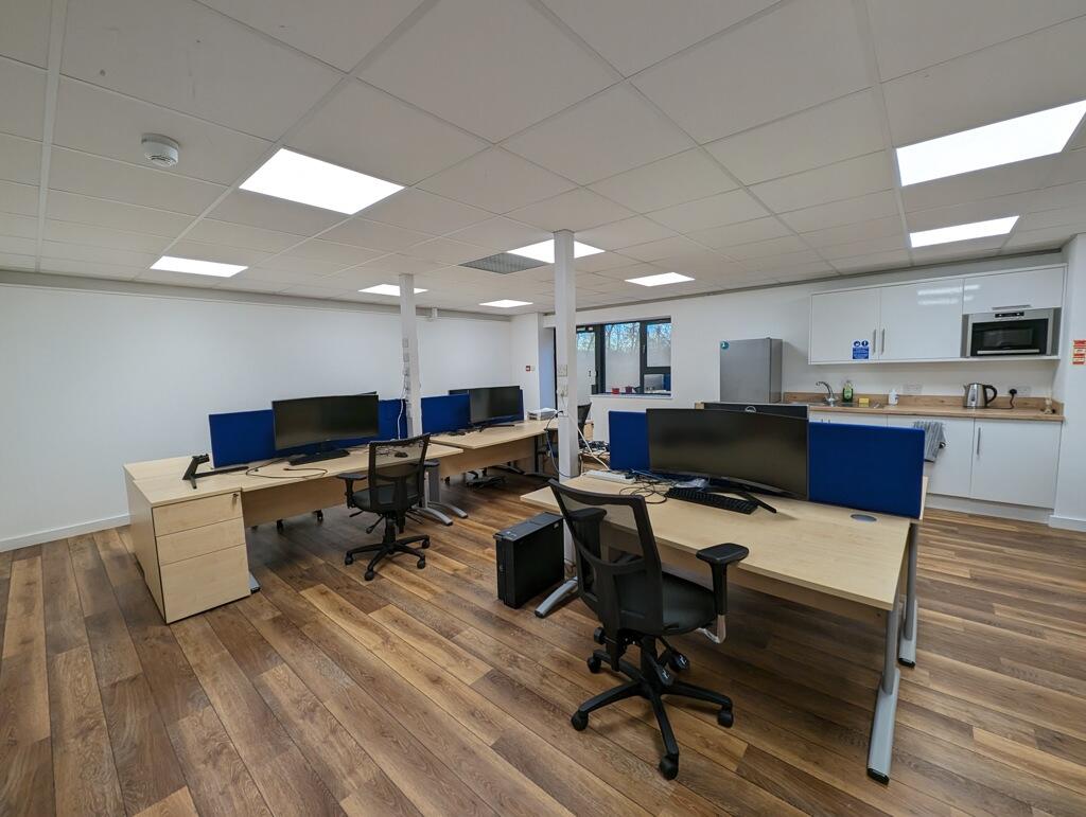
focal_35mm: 13
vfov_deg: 90.1
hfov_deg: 106.1
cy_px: 408
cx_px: 543
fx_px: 408
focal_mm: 1.95
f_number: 2.2
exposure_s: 1/66.1
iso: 54
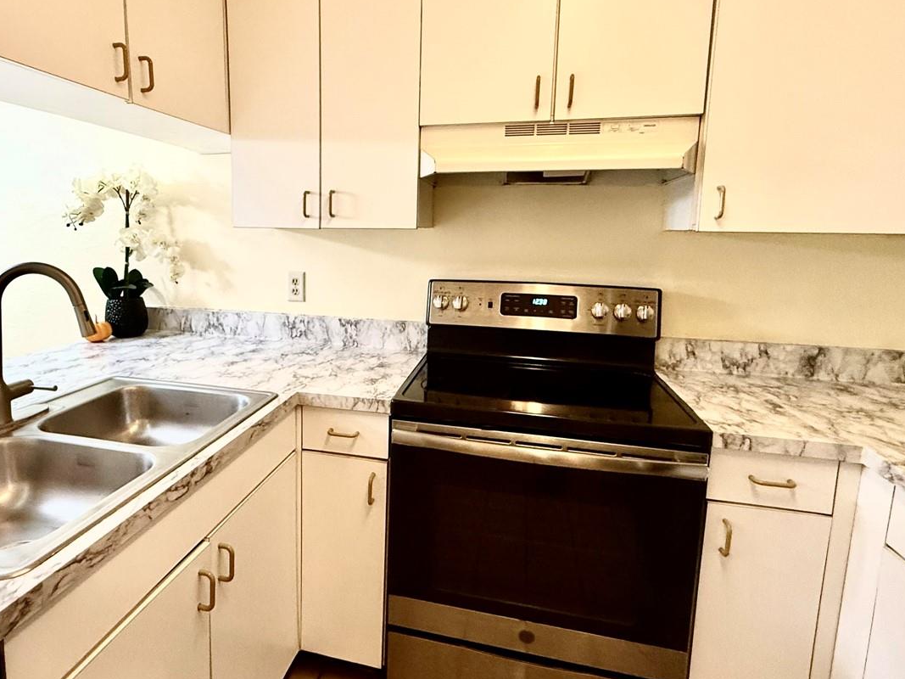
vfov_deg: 63.3
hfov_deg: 78.3
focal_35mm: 21
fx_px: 549
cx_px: 373
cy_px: 309
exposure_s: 1/60
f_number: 2.2
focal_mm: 2.22
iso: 320
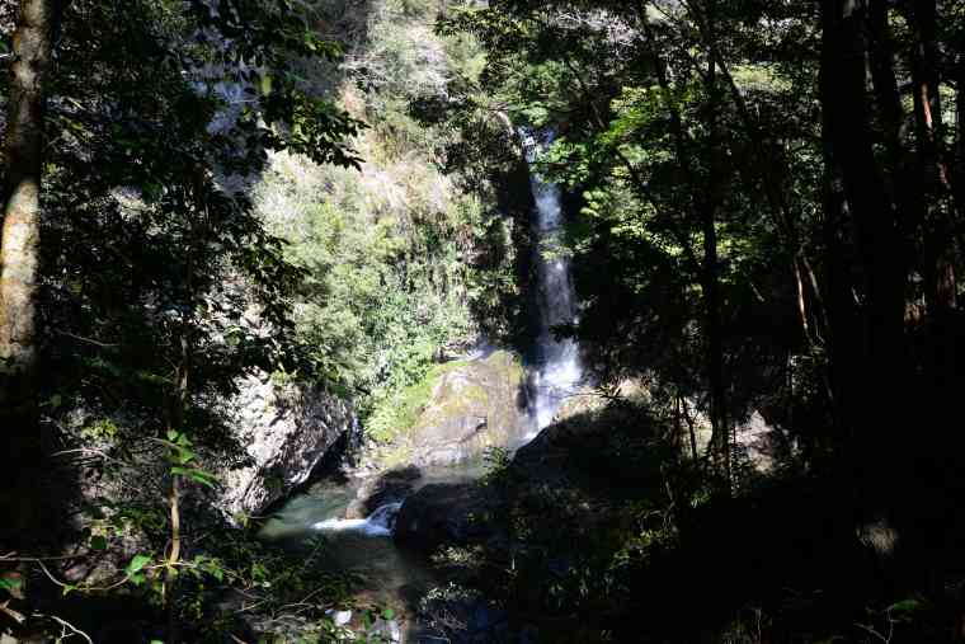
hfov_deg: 65.5
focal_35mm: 28
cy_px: 322
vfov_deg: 46.4
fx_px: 751
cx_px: 482
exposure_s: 1/200
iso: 800
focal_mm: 28
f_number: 11
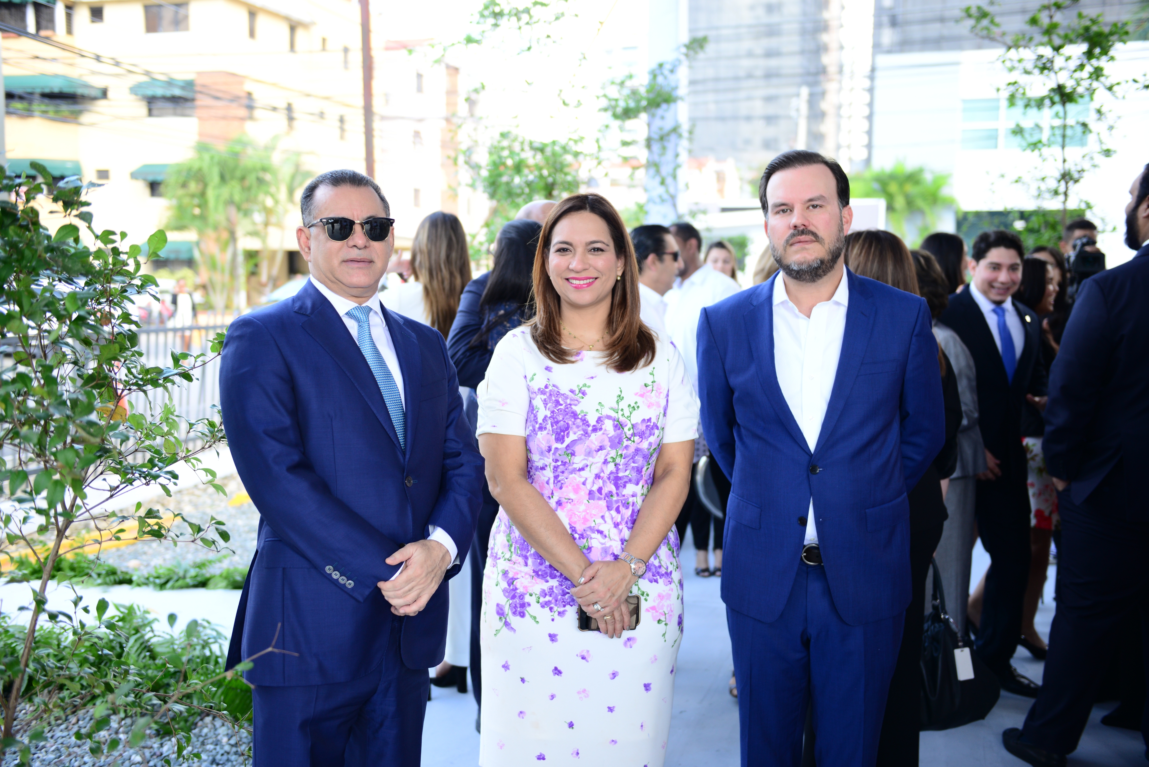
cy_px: 384
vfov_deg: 33.4
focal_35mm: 40
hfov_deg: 48.4
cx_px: 574
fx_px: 1277
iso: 250
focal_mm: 40
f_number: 2.8
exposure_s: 1/250
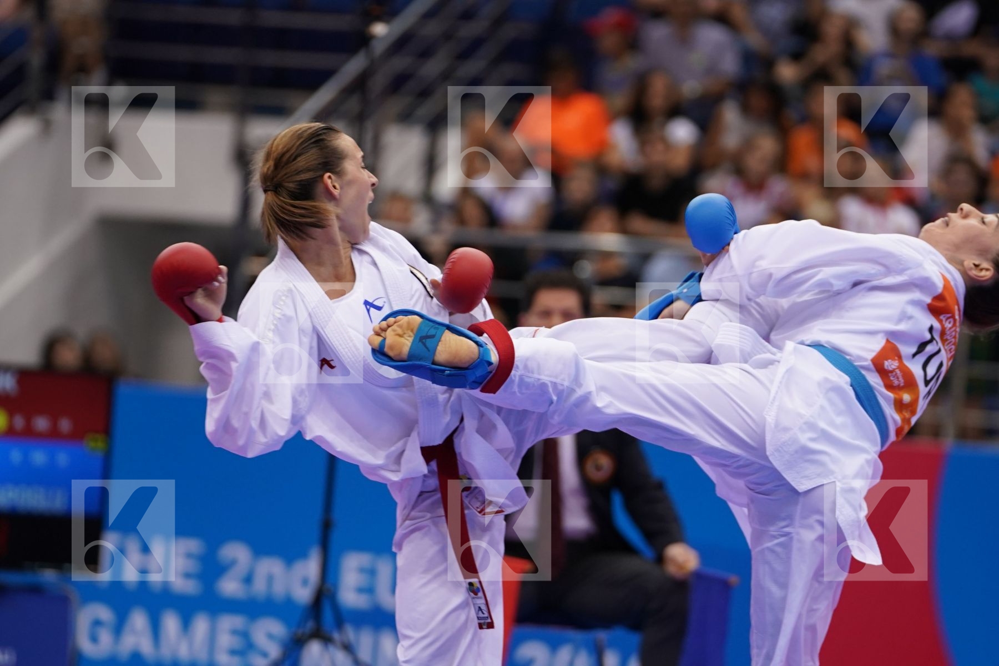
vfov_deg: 5.4
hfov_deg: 8.0
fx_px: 7103
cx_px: 500
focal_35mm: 256
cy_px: 333
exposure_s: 1/1000
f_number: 2.8
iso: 1250
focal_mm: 171
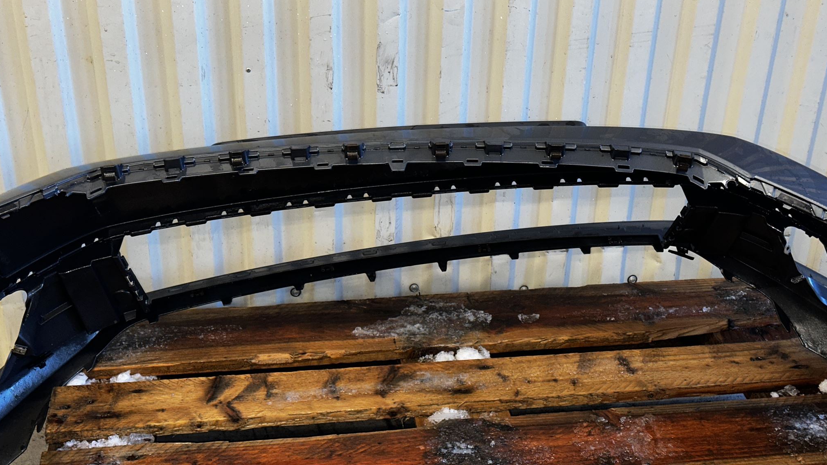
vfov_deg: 22.6
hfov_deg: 39.2
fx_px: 1162
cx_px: 409
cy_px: 262
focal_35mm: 53
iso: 50
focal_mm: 6.86
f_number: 1.78
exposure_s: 1/25
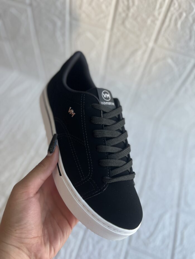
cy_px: 130
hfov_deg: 53.1
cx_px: 98
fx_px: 195
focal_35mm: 26
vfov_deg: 67.3
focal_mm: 5.7
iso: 32
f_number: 1.5
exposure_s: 1/137
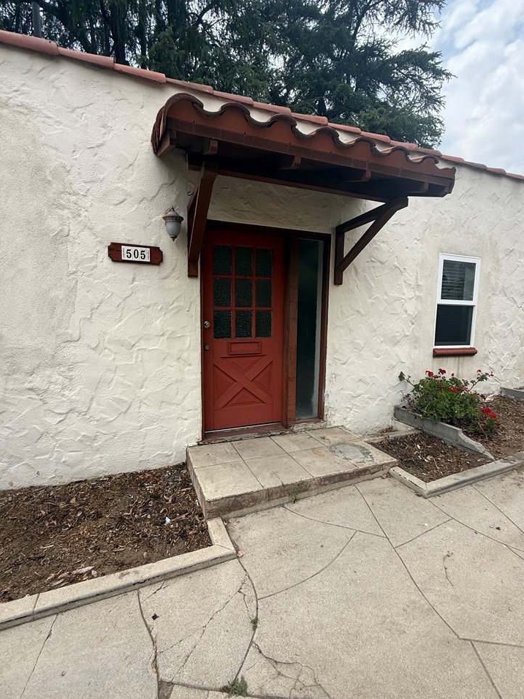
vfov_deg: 98.2
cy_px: 354
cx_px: 255
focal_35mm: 15
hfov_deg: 81.7
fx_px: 303
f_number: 2.2
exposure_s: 1/928
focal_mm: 2.22
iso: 50
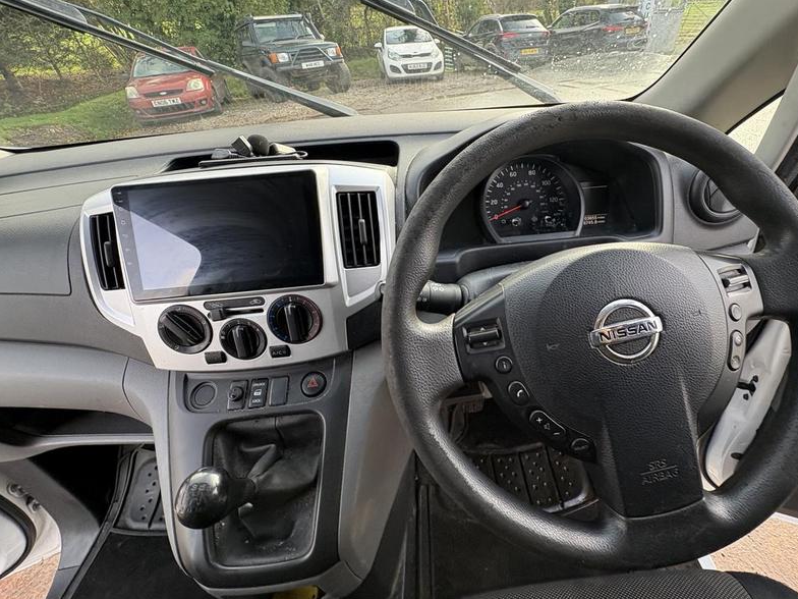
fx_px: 369
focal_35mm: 16
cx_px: 455
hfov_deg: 93.9
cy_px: 275
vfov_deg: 78.0
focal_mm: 2.22
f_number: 2.2
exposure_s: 1/99
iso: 125
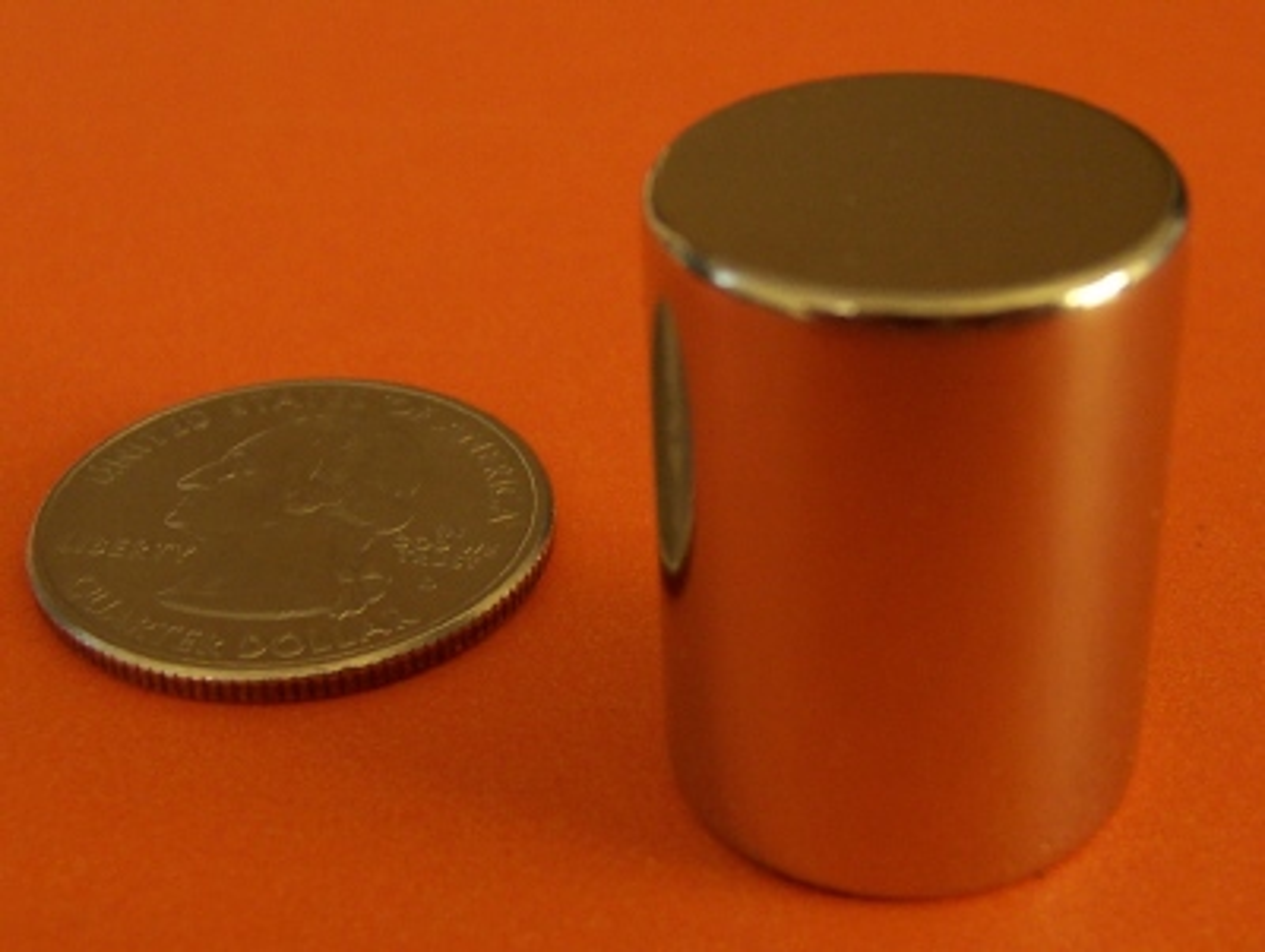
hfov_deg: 55.3
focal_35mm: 33
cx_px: 632
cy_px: 476
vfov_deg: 43.0
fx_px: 1207
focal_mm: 5.5
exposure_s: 1/60
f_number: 2.8
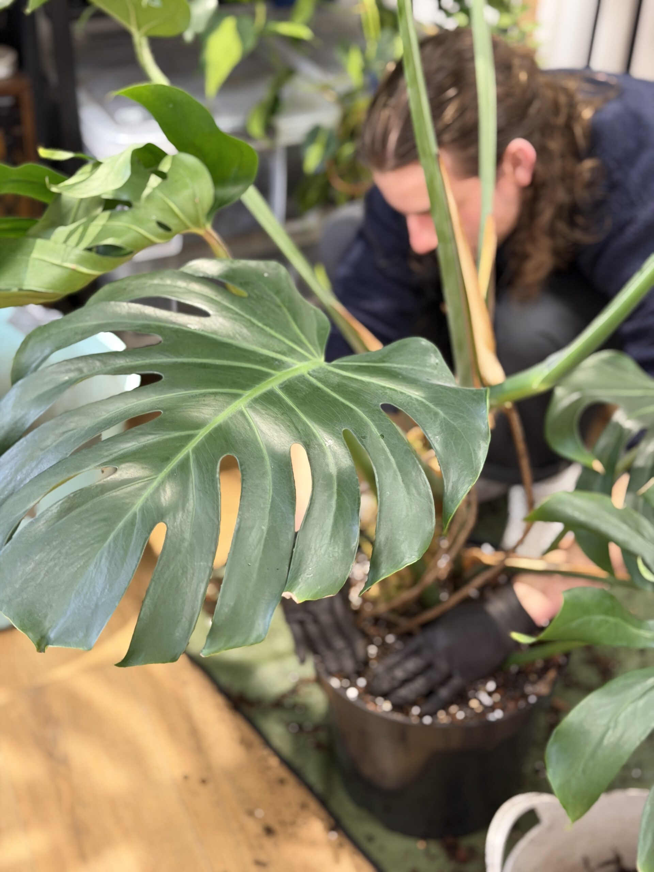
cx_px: 327
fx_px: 1209
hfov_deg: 30.3
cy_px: 436
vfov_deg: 39.7
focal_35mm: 48
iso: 250
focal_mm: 6.76
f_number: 1.78
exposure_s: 1/50
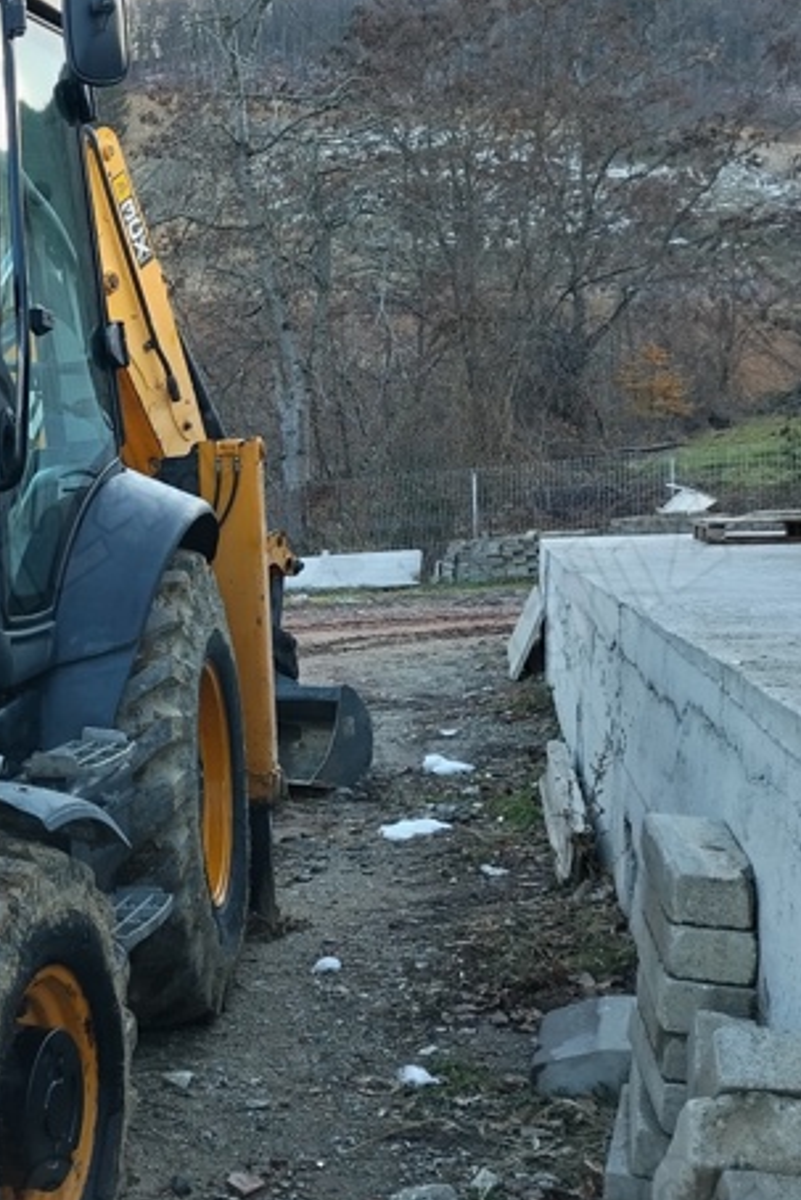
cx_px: -283
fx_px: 1834
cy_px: 613
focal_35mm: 55
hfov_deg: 21.8
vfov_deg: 36.2
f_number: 1.75
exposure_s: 1/100
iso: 147
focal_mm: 5.25
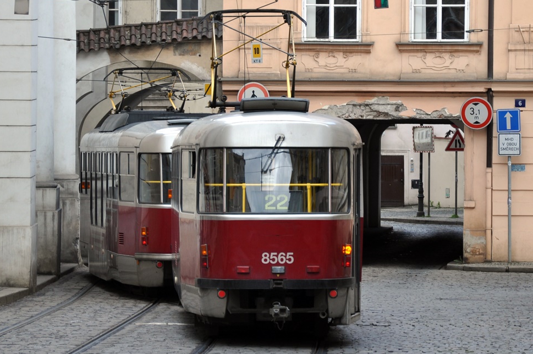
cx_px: 268
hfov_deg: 12.7
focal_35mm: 163
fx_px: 2404
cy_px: 179
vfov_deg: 8.4
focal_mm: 105
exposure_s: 1/160
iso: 200
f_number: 6.3
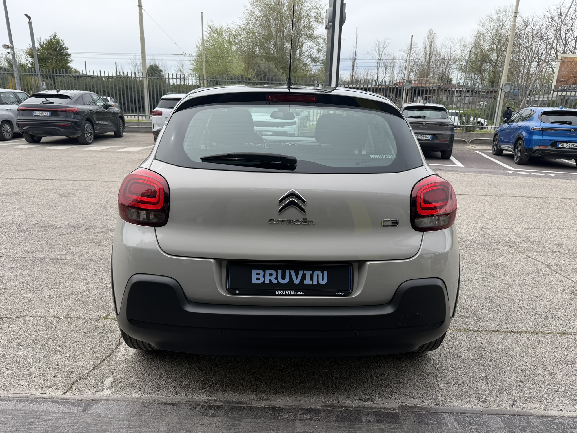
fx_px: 400
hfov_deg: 71.6
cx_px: 288
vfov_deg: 56.8
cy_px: 216
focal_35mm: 24
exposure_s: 1/1464
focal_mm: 6.76
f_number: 1.78
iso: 80
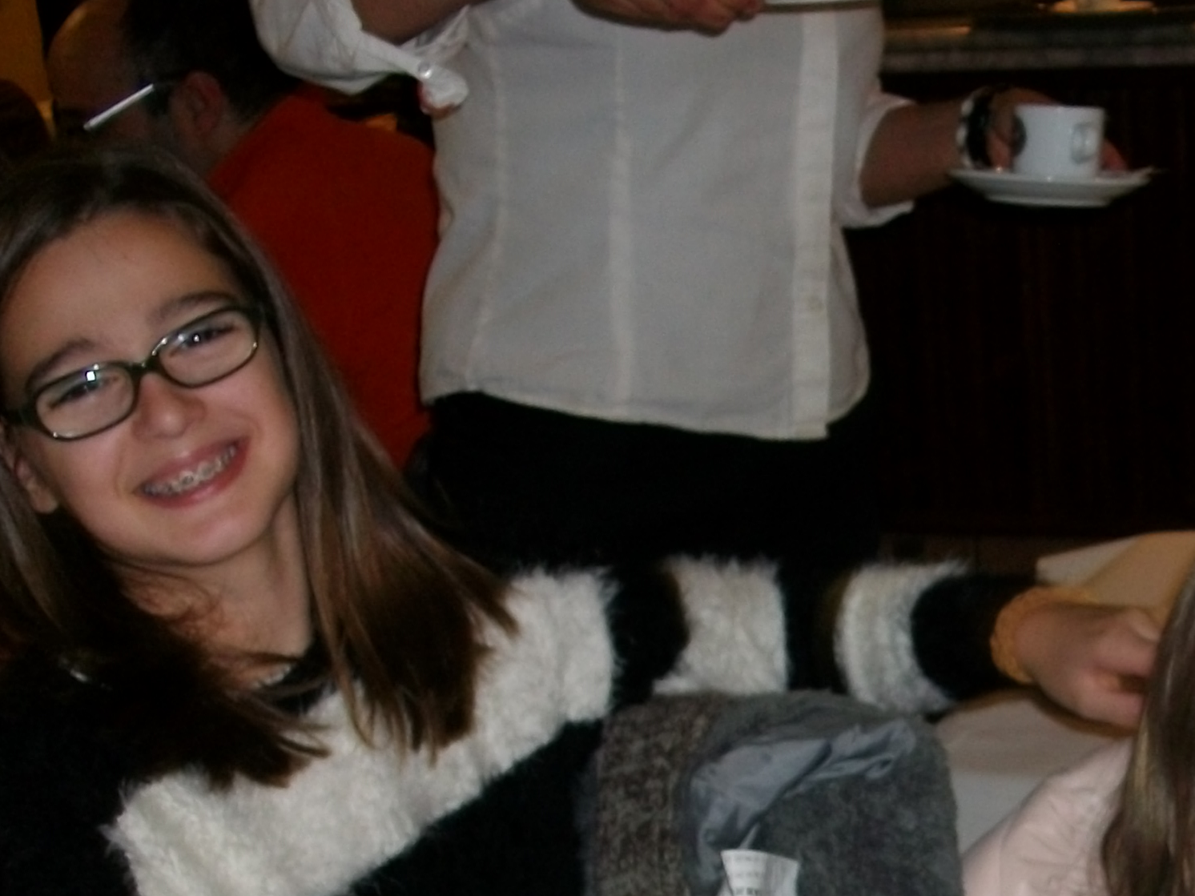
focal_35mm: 70
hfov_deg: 26.9
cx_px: 1048
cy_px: 932
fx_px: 2417
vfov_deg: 20.2
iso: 125
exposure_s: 1/40
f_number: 2.9
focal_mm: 5.7
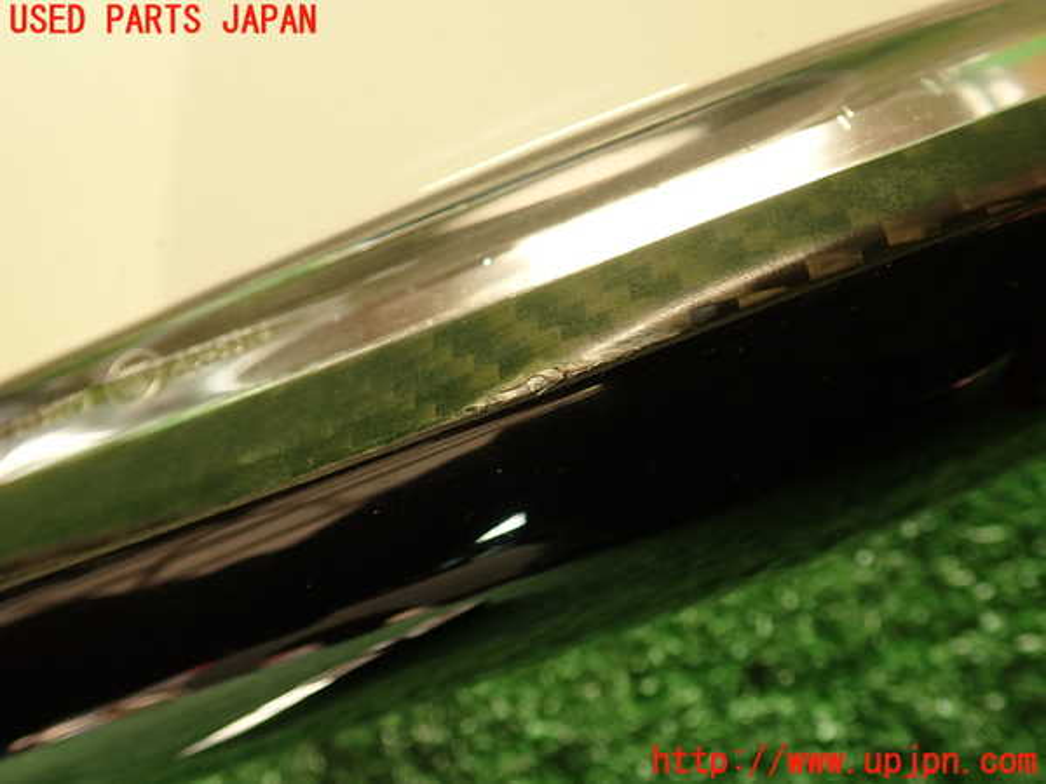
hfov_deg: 56.8
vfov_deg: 44.2
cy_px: 392
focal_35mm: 32
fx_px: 967
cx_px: 523
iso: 200
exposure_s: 1/40
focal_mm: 5.79
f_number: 2.4
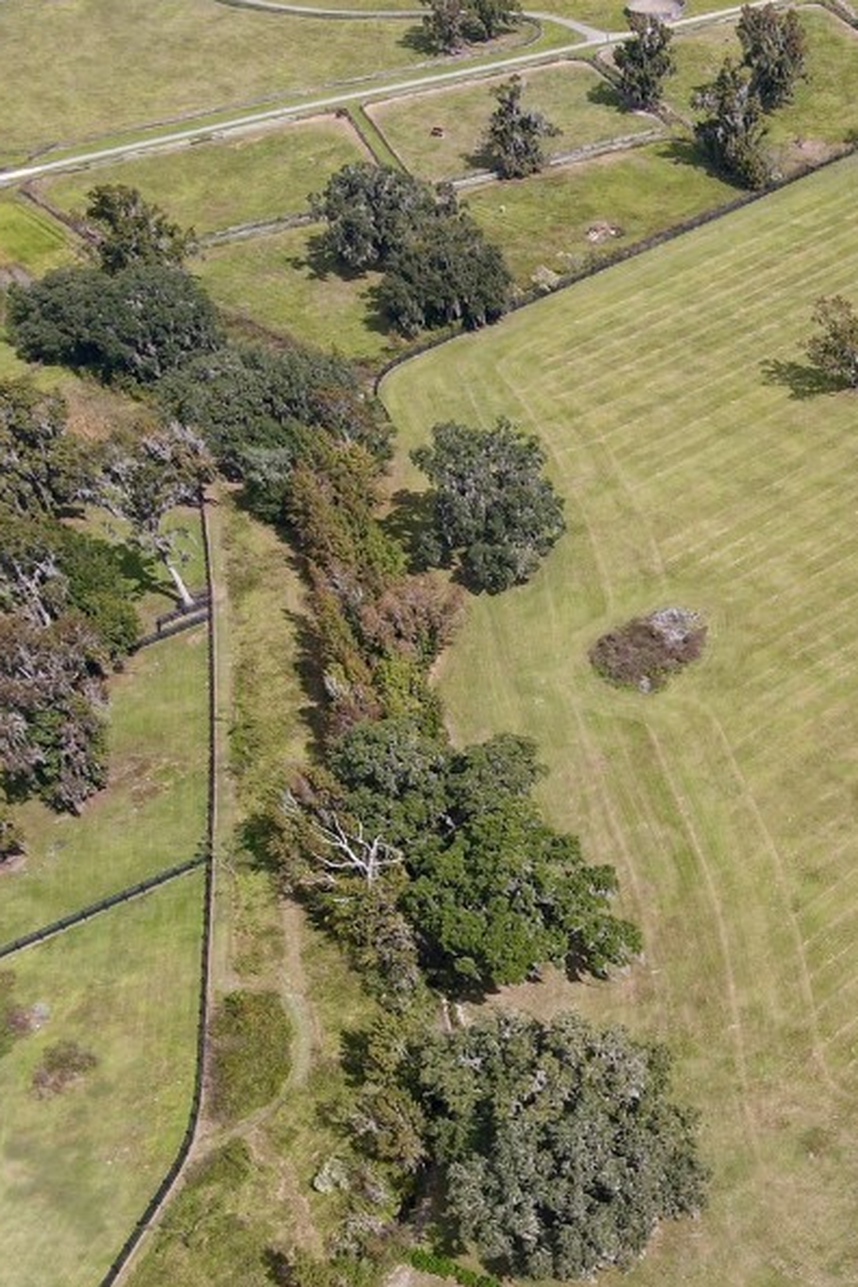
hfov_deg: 27.3
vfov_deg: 45.0
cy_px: 815
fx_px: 1537
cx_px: 1046
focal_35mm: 43
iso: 100
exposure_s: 1/500
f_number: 2.8
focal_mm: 4.5
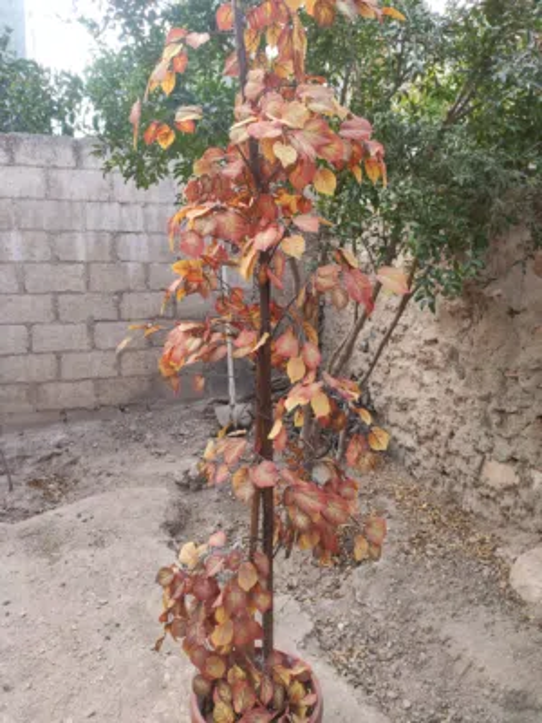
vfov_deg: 67.3
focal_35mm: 26
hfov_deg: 53.1
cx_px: 271
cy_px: 362
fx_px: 543
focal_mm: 4.77
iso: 112
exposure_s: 1/113
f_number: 1.75
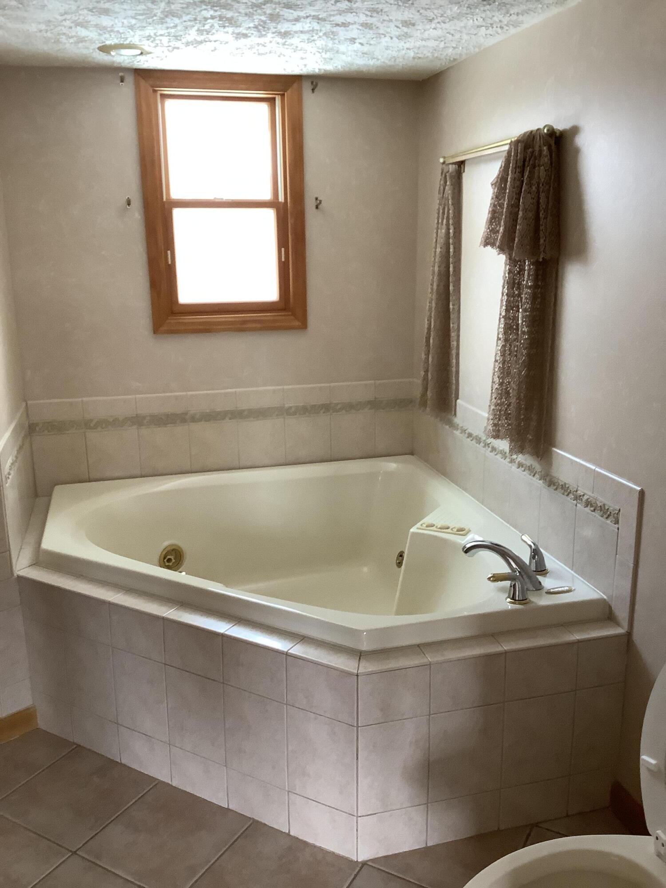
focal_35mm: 31
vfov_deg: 58.4
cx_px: 333
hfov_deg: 45.4
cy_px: 444
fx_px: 795
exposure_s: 1/50
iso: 200
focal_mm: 3.3
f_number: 2.4
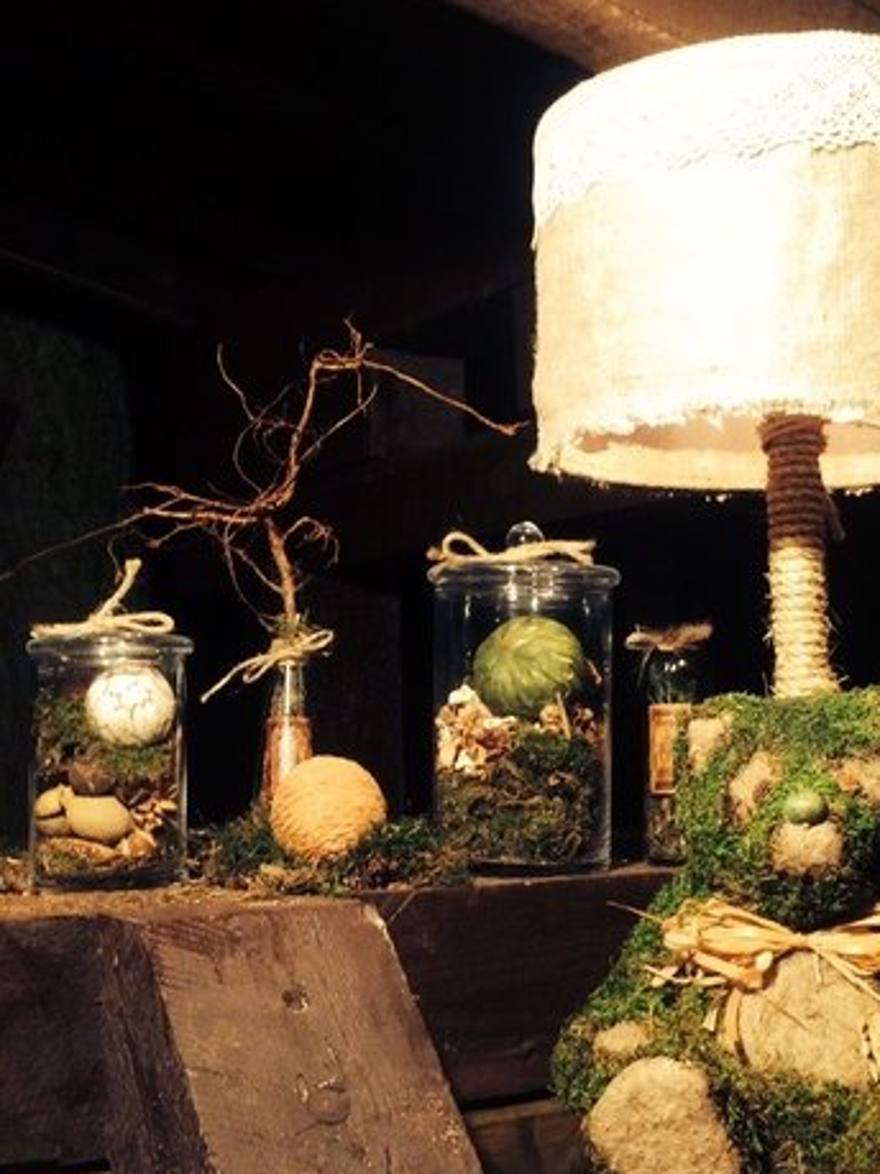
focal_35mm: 54
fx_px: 1831
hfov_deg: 26.8
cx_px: 622
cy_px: 656
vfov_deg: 35.5
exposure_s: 1/33
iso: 320
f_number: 2.2
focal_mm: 4.12
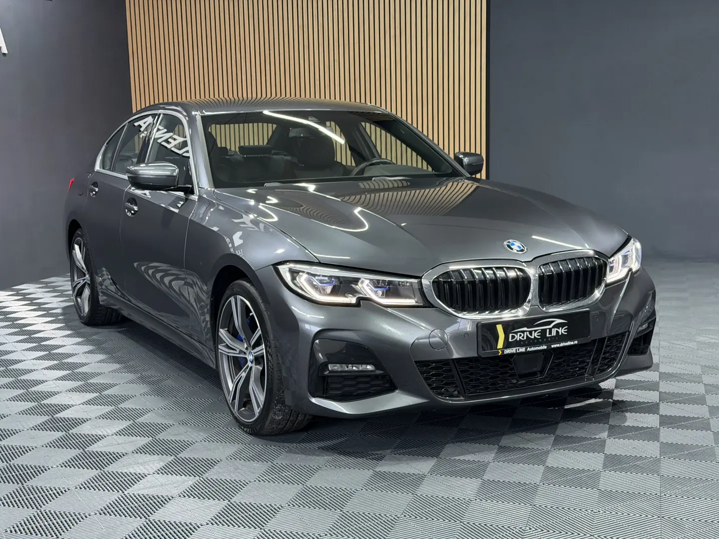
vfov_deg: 30.3
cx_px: 360
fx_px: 997
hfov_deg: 39.7
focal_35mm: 48
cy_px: 270
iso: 320
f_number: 1.78
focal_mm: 6.76
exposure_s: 1/100
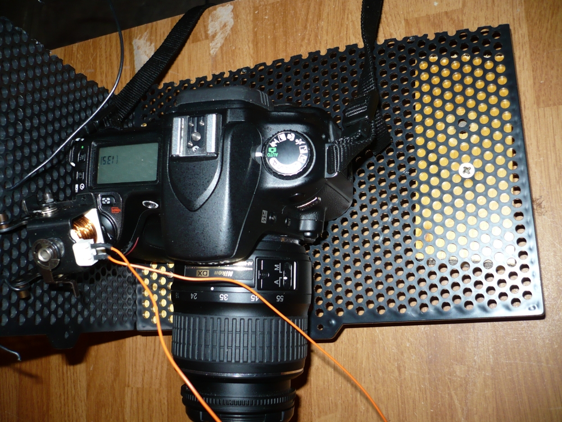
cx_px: 281
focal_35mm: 35
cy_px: 211
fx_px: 568
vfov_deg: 40.7
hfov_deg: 52.6
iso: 100
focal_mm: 5.8
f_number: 2.8
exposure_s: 1/30
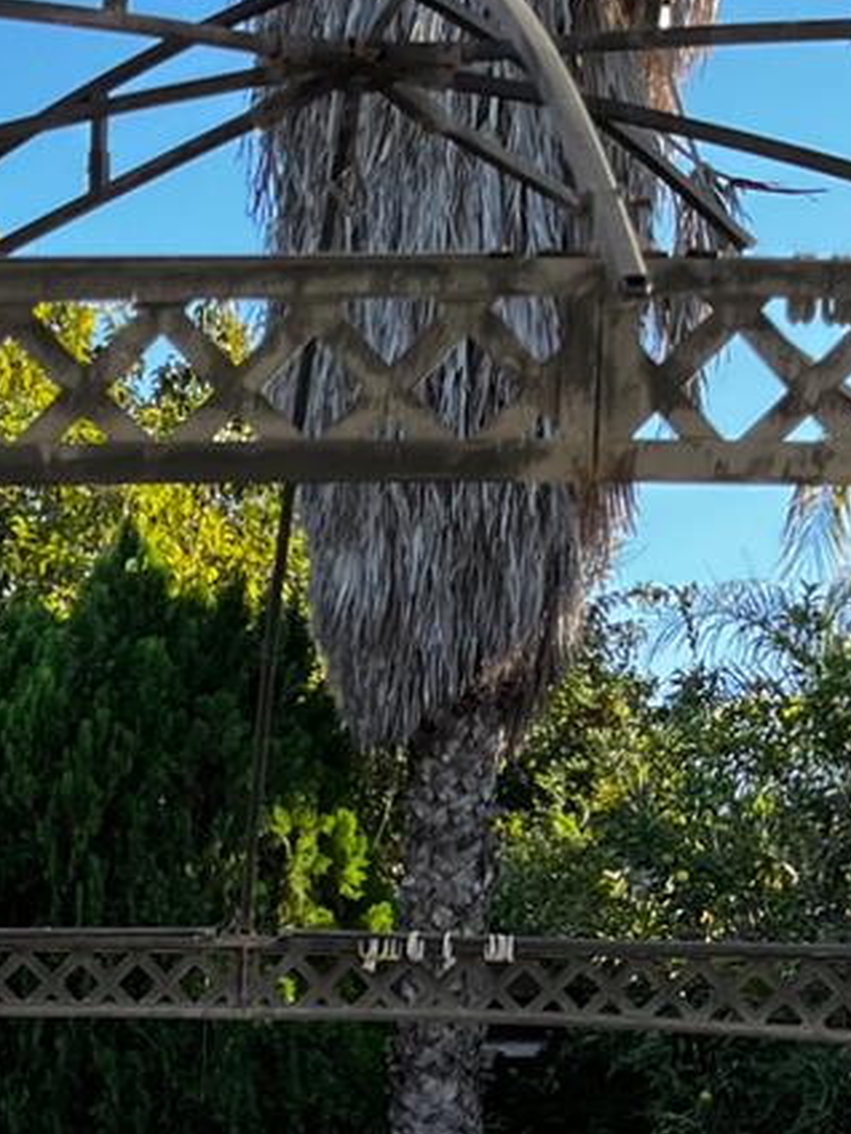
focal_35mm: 92
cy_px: 1688
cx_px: -50
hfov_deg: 15.7
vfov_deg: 18.8
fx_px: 3016
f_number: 1.6
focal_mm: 5.1
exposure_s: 1/639
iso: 50
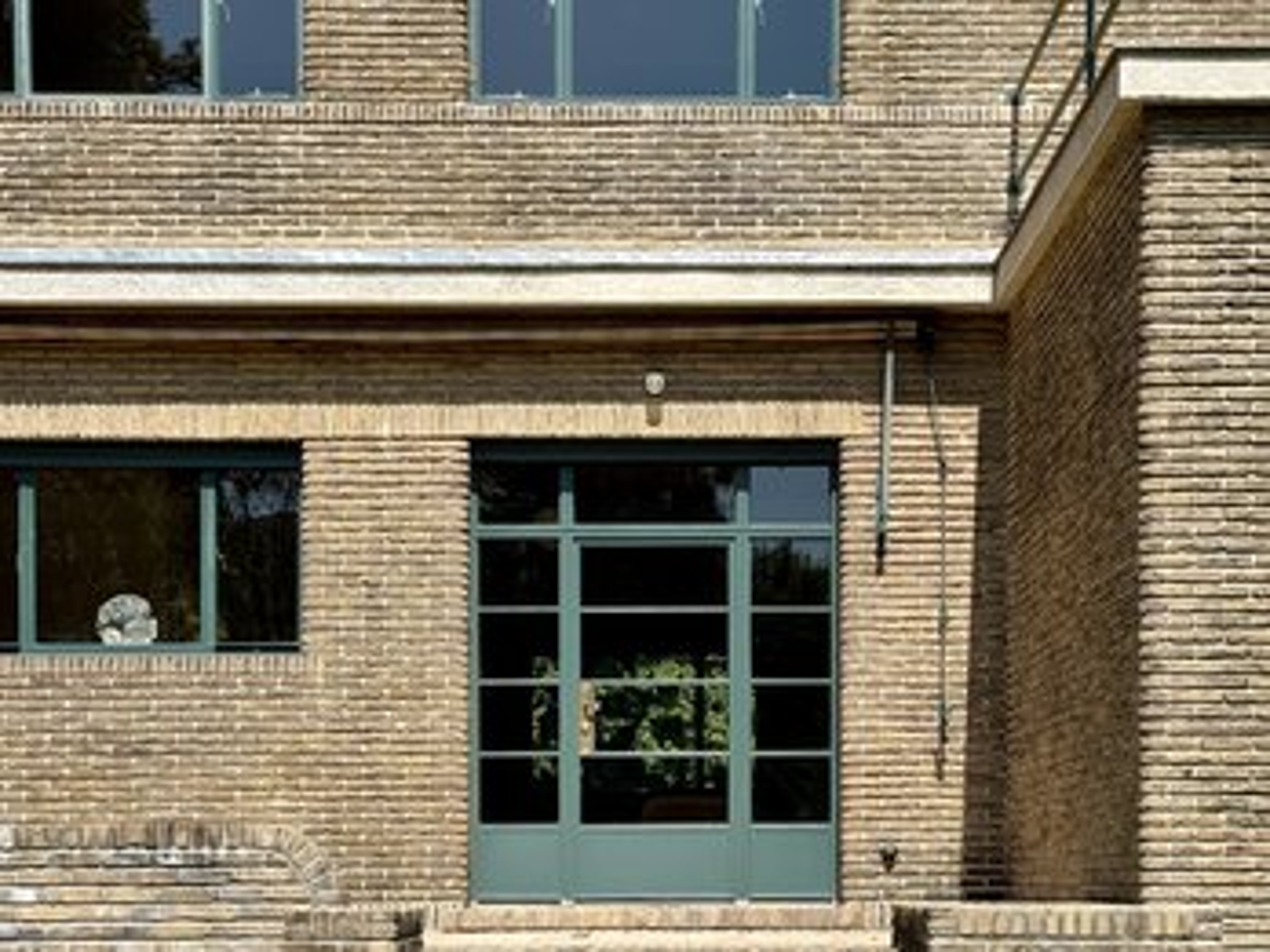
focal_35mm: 48
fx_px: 1761
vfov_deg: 30.3
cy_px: 476
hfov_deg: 39.7
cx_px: 635
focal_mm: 6.76
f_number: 1.78
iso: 64
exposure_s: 1/3226
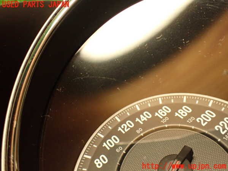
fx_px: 211
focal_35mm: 32
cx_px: 114
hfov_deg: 56.8
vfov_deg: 44.2
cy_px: 86
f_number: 2.4
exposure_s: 1/30
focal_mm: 5.79
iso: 800
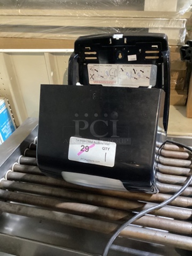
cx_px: 96
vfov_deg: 58.3
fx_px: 229
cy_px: 128
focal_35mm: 31
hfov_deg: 45.5
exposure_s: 1/24
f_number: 2.4
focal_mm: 3.3
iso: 640
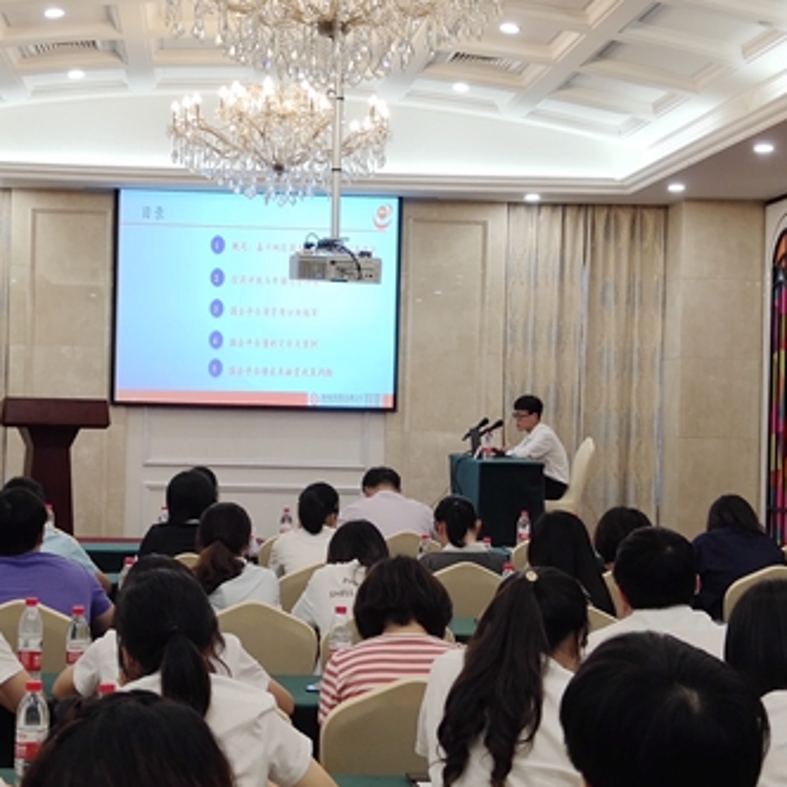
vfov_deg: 26.1
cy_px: 398
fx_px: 1698
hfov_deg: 26.0
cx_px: 277
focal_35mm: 66
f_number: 2
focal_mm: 3.87
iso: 232
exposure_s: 1/50
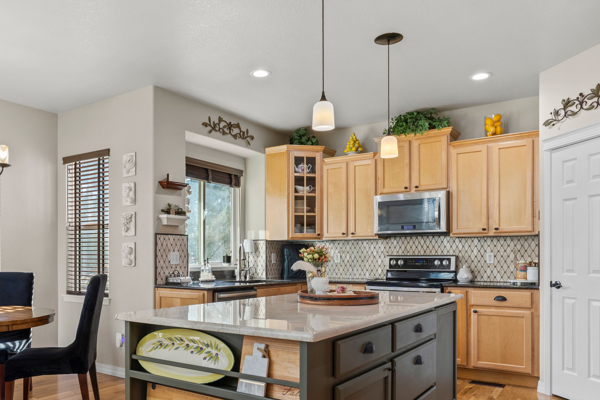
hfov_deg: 61.5
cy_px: 261
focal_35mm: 30
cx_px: 246
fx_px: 500
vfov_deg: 43.1
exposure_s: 1/6
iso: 640
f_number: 8
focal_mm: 17
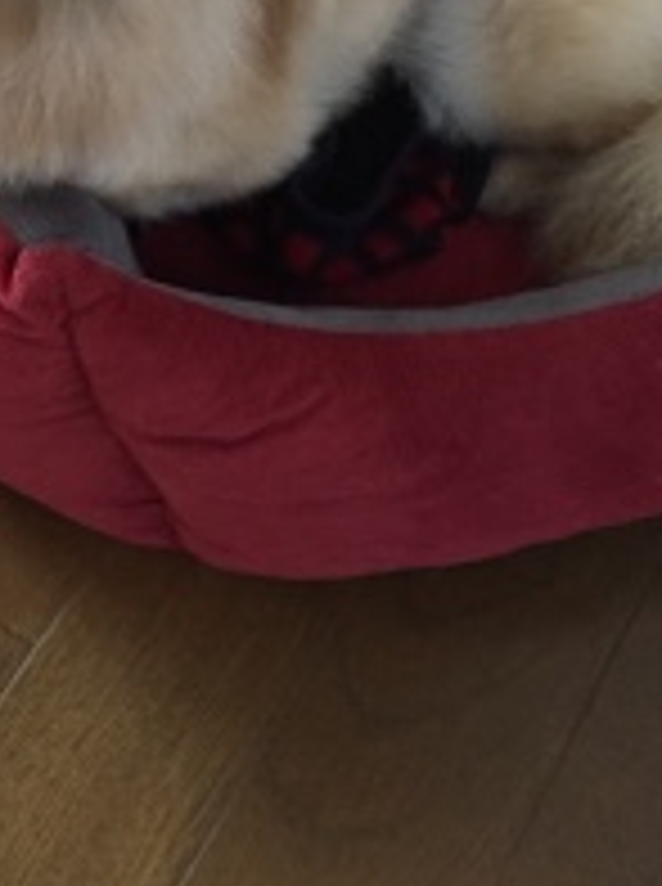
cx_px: 5
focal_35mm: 59
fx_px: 1509
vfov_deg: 31.1
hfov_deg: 23.7
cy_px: 72
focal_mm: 4.15
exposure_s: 1/20
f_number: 2.2
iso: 250
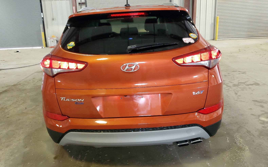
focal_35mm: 28
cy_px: 74
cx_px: 133
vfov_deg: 44.5
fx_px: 204
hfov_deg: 66.5
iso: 201
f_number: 1.5
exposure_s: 1/60.2
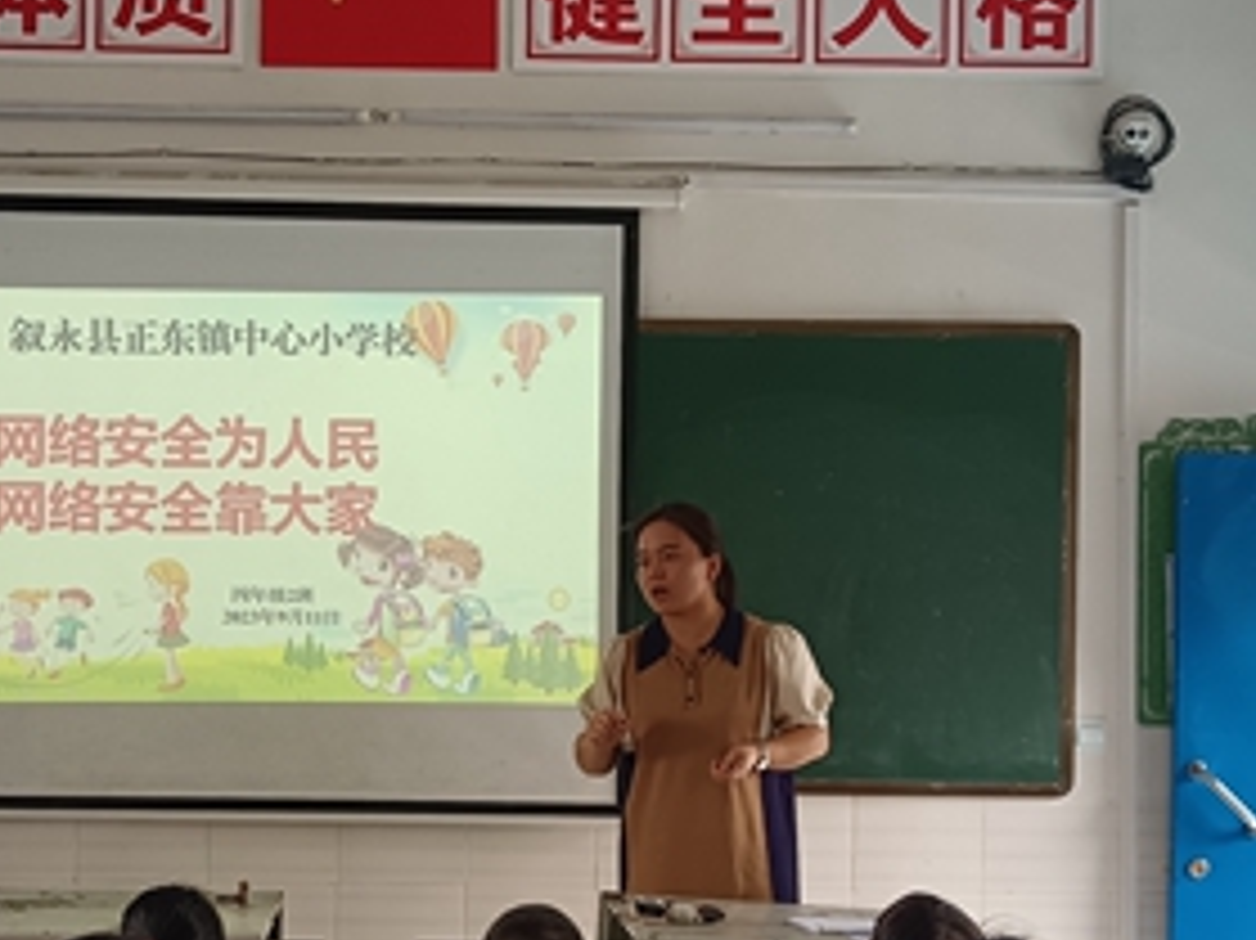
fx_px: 2249
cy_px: 666
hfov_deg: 31.1
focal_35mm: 62
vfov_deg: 23.5
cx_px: 464
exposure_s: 1/50
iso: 193
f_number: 1.9
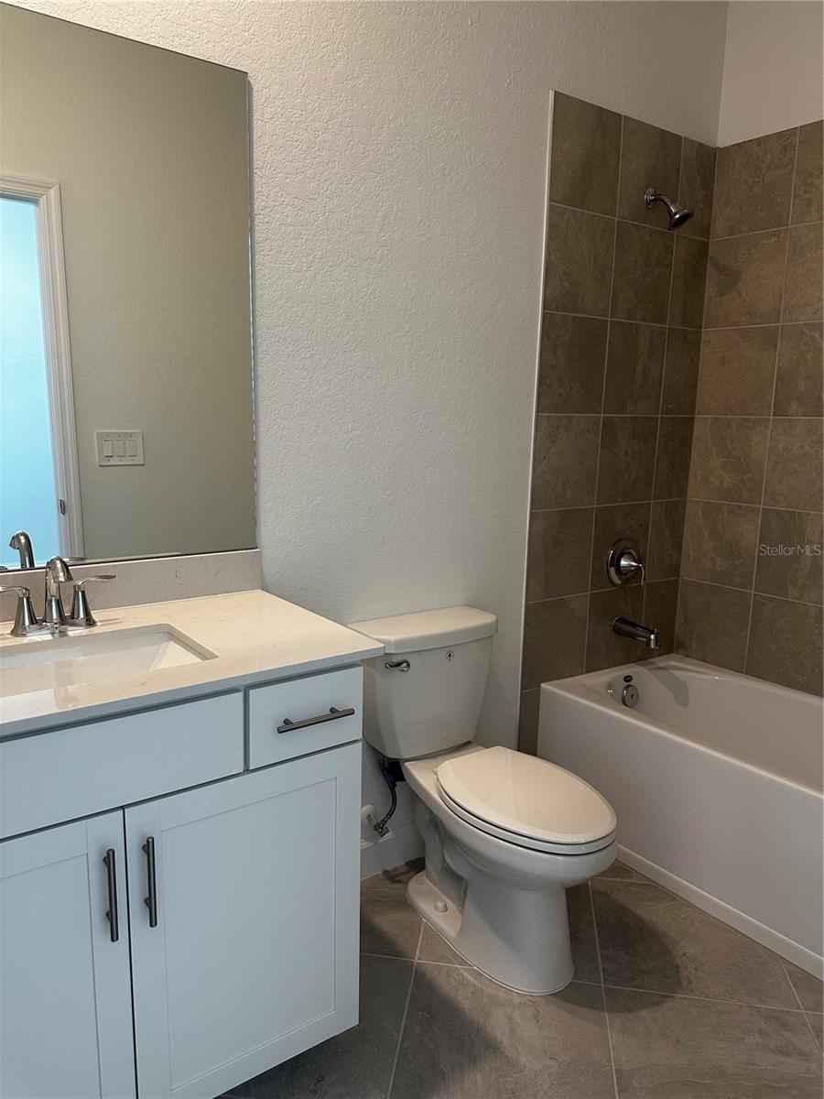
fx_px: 762
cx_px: 412
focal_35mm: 24
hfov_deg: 56.8
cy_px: 550
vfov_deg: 71.6
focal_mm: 6.86
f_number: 1.78
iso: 160
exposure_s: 1/120
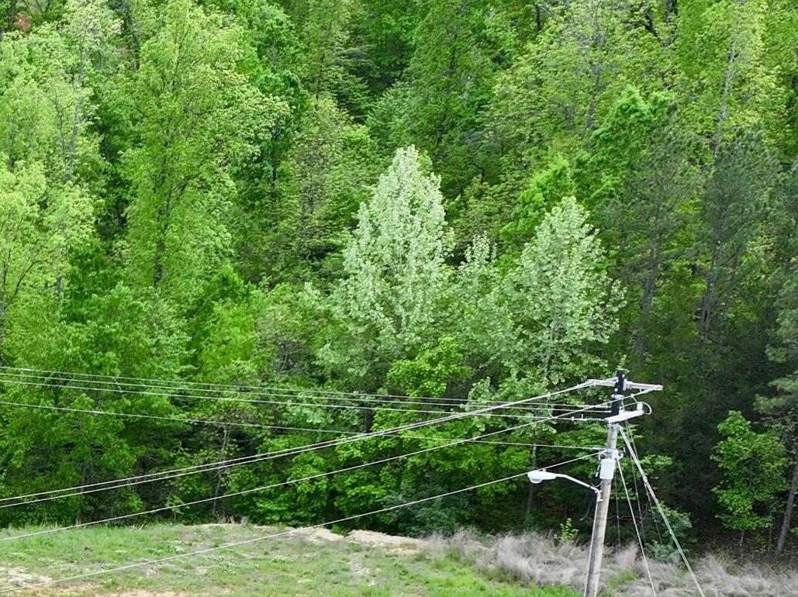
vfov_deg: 18.8
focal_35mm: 70
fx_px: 1612
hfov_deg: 24.5
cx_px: -215
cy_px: 860
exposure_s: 1/1250
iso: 180
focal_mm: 12.29
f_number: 2.8
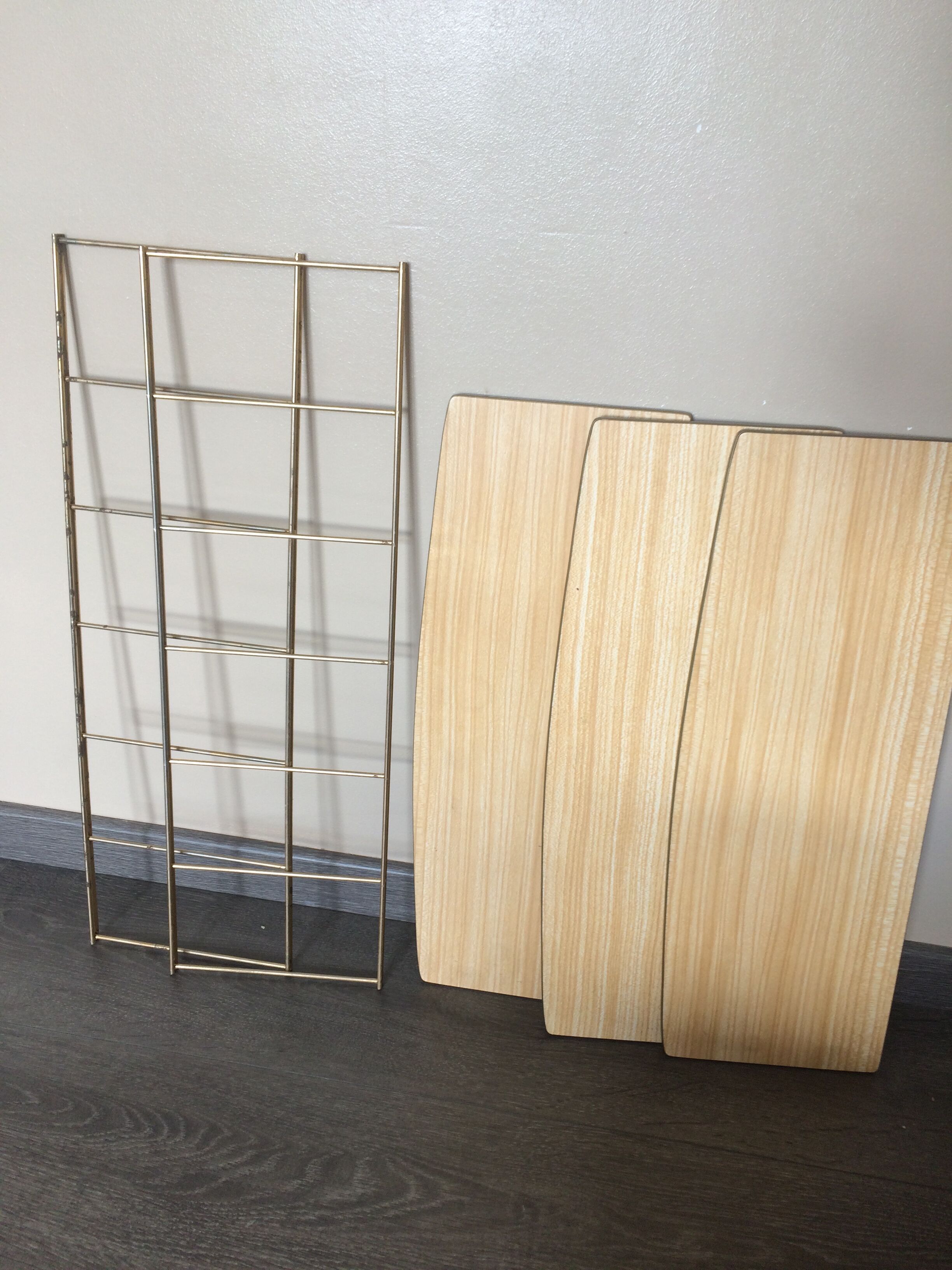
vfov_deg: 61.7
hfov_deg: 48.2
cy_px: 635
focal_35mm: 29
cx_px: 476
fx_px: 1063
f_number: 2.2
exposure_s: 1/50
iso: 50
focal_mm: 4.15
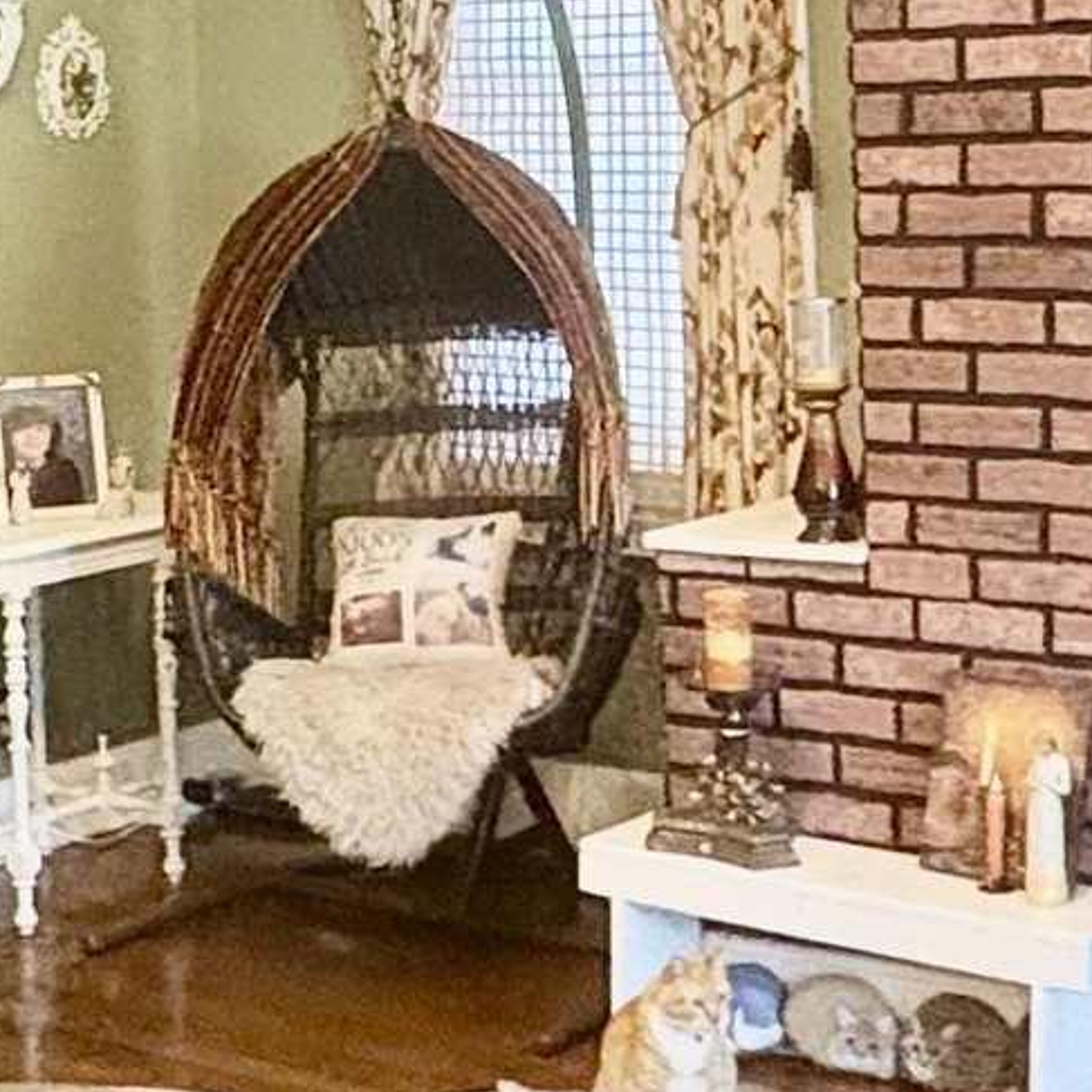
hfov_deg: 22.2
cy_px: 242
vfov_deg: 21.9
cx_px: 505
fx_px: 2784
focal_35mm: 78
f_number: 2.2
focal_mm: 2.22
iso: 800
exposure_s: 1/60
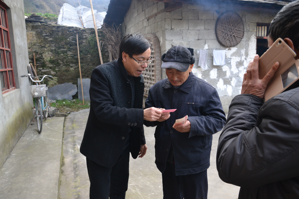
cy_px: 100
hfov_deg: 67.4
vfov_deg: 47.9
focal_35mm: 27
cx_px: 150
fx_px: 224
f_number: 4.5
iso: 400
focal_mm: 18
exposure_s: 1/80
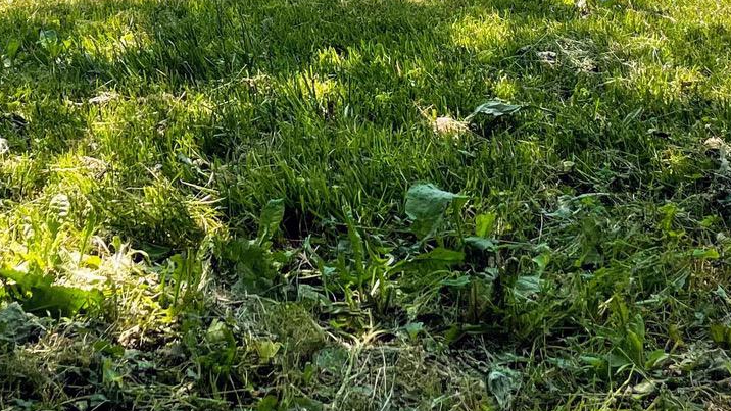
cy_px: -254
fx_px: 1570
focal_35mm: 81
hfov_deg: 26.1
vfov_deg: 13.8
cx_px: 286
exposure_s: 1/988
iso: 32
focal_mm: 4.2
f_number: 1.6
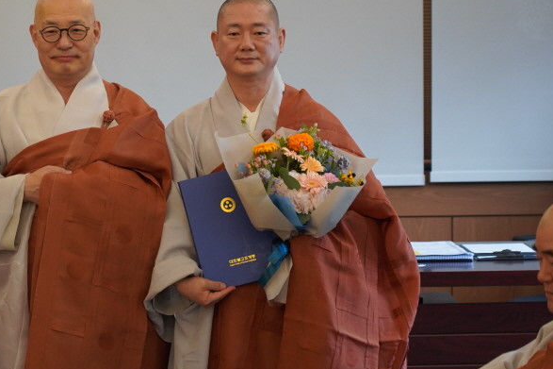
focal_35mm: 179
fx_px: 2749
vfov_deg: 7.7
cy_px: 116
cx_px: 118
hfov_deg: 11.5
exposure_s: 1/160
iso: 2000
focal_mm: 105
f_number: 4
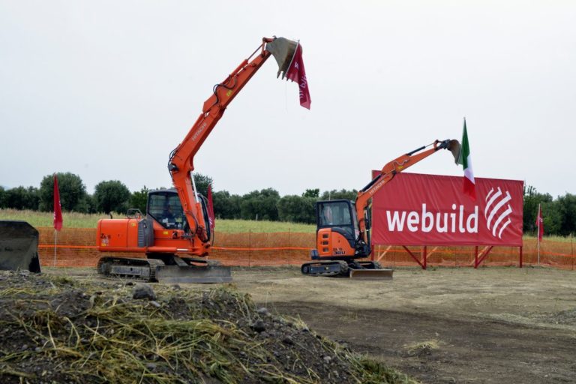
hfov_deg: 28.8
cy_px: 192
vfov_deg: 19.5
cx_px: 288
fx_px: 1120
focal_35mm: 70
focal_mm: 70
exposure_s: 1/500
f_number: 10
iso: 1250
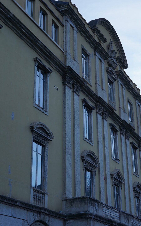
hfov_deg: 20.6
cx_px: 87
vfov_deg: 32.4
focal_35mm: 63
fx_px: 387
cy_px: 100
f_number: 7.1
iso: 100
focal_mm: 35
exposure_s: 1/200
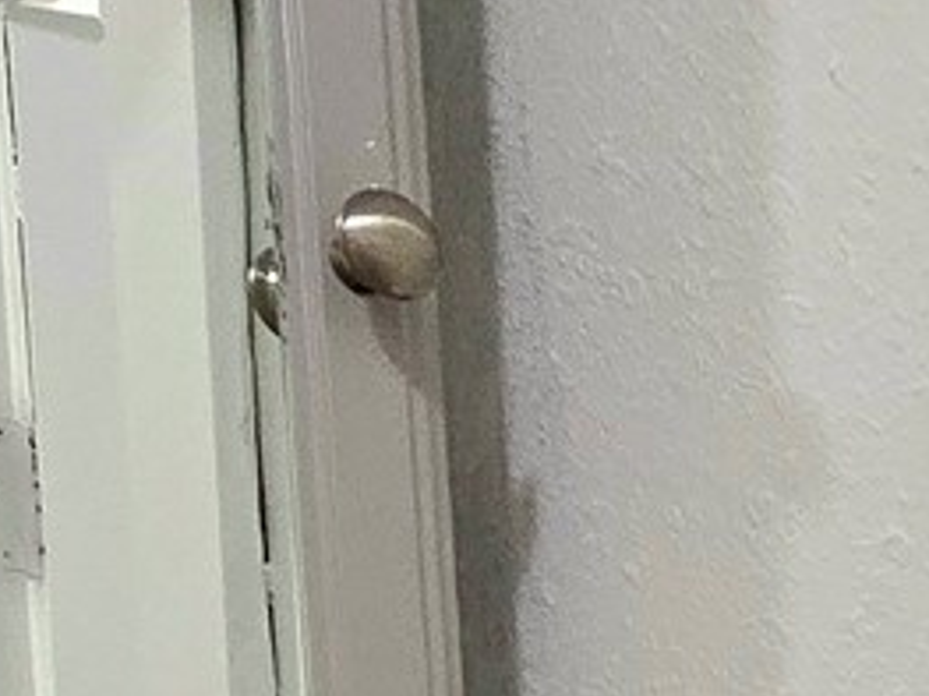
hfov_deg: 16.6
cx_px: 1756
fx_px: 2548
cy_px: 1664
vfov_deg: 12.3
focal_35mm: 95
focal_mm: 2.2
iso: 160
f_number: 2.2
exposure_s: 1/60.2
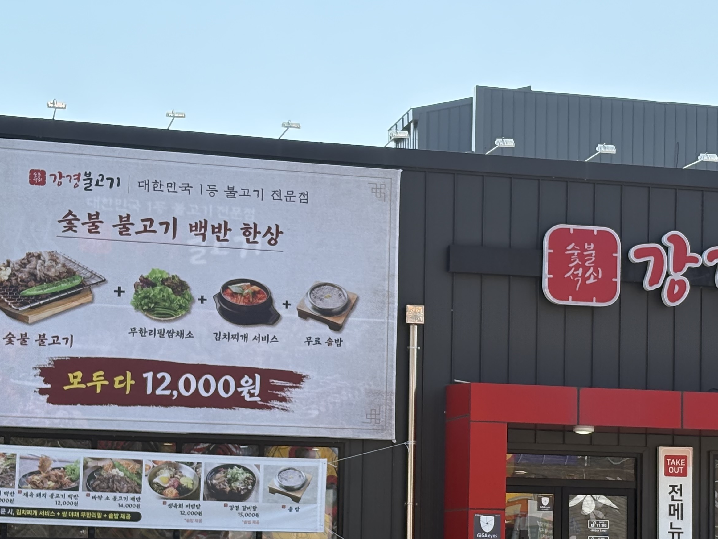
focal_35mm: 90
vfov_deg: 16.3
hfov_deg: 21.7
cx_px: 452
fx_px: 1867
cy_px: 422
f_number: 1.6
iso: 50
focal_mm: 5.96
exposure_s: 1/2075
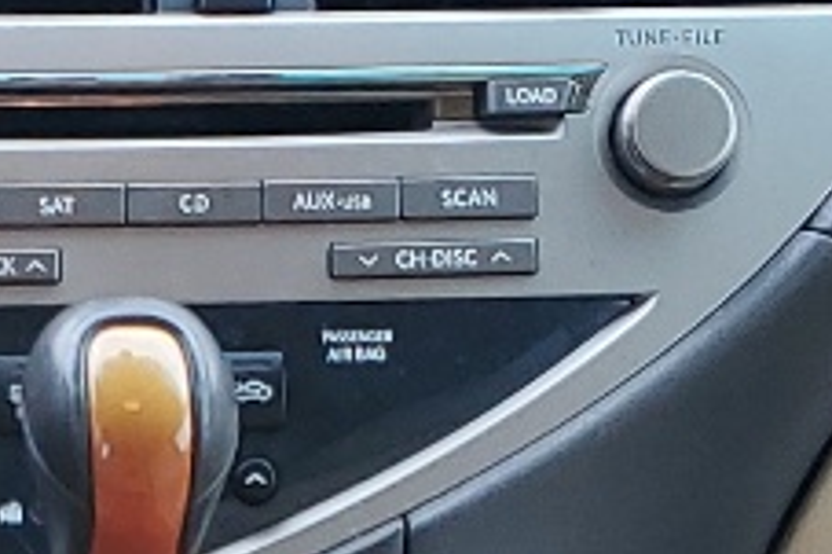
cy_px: 1350
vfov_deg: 6.8
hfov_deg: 10.7
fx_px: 4411
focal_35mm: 191
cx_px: -15
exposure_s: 1/120
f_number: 1.5
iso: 54
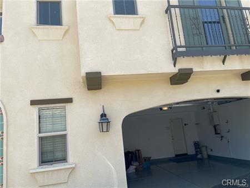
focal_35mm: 26
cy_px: 94
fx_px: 188
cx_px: 125
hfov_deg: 67.3
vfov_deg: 53.0
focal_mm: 4.2
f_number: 1.6
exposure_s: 1/1531
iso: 32
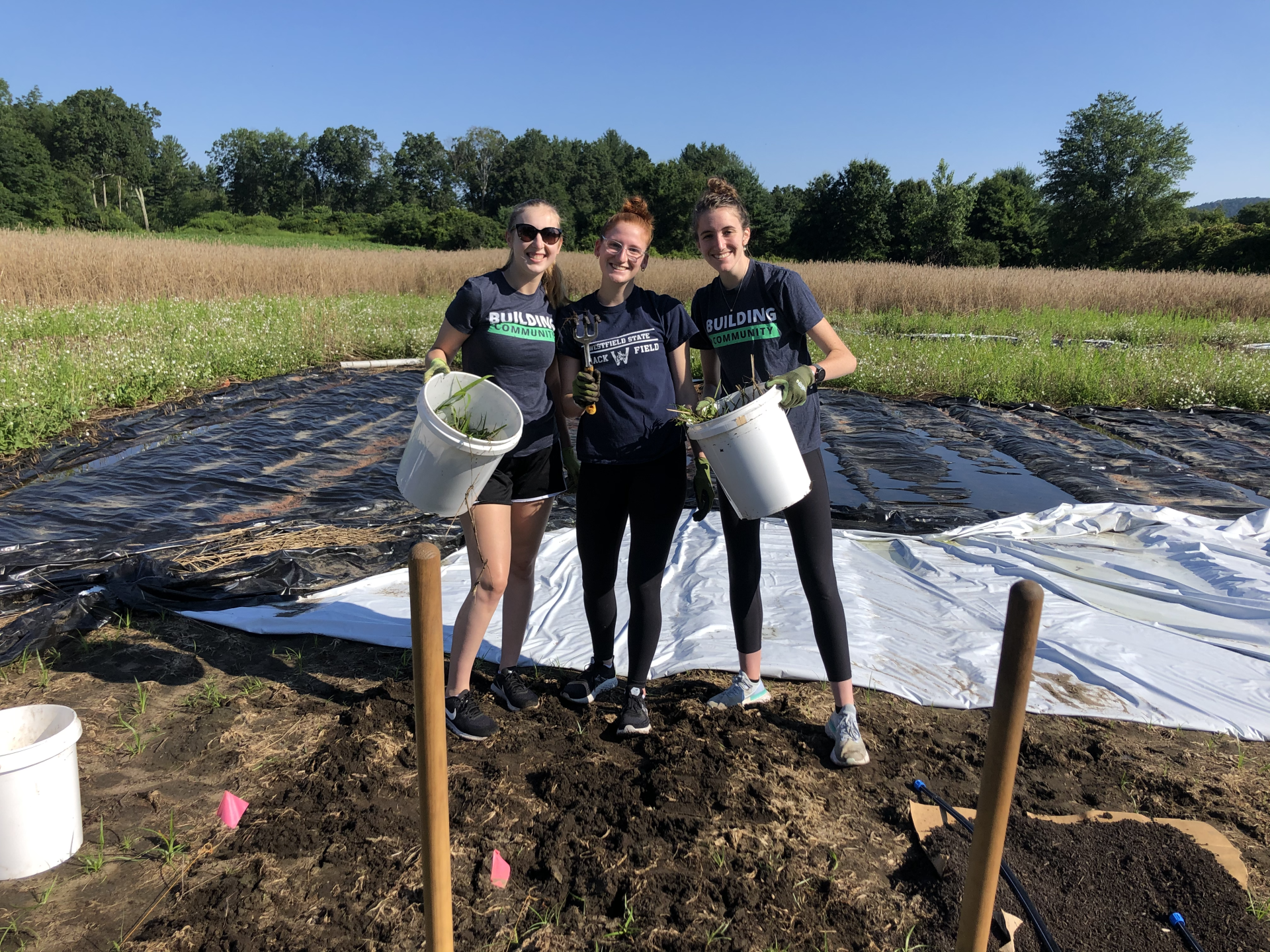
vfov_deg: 49.7
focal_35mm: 28
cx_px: 635
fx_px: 1027
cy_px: 476
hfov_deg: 63.4
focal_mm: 3.99
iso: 20
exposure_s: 1/1799
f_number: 1.8
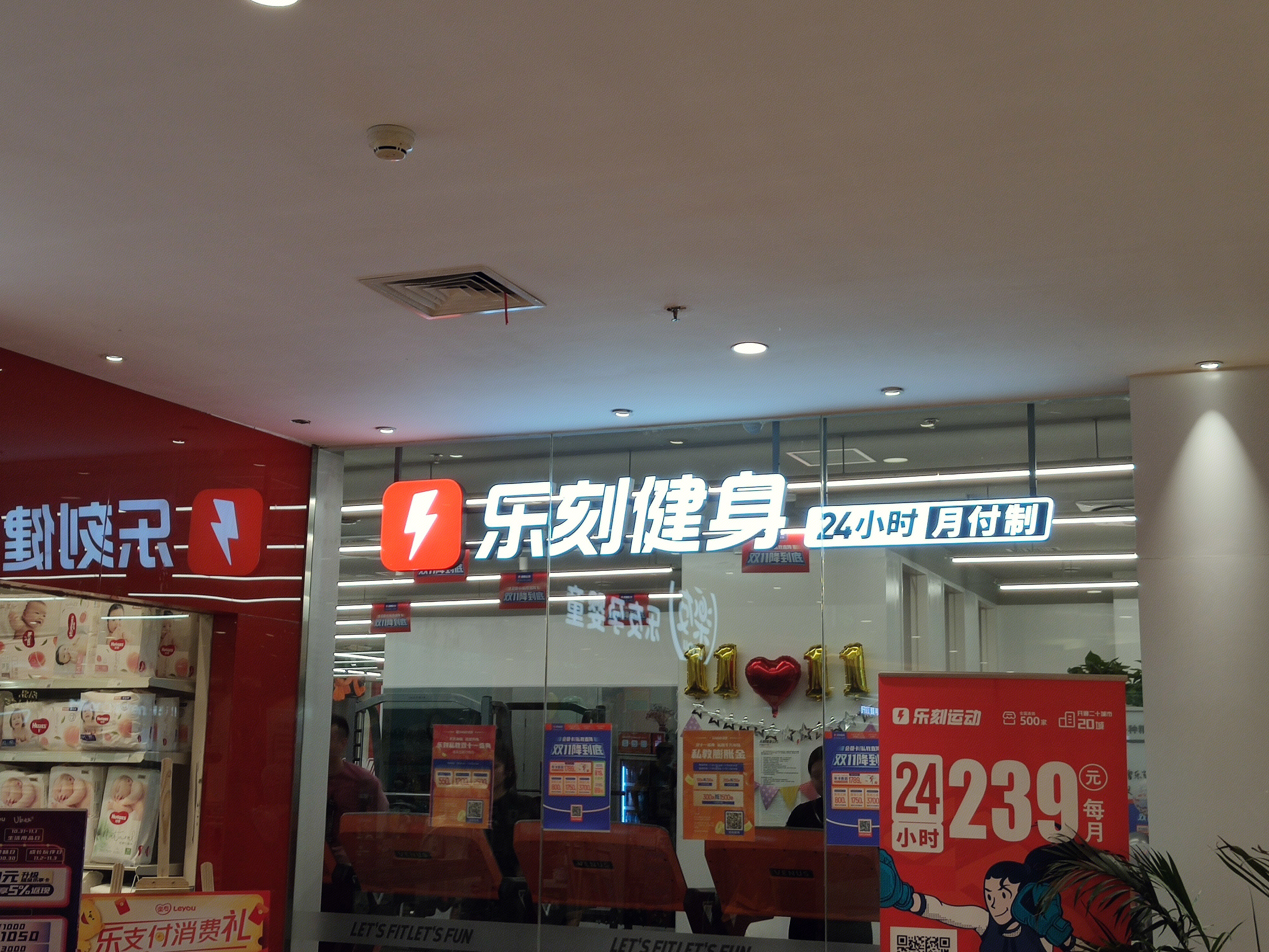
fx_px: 1503
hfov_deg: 45.8
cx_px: 634
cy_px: 476
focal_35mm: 41
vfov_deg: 35.1
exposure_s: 1/100
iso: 120
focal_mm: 4.75
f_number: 1.75
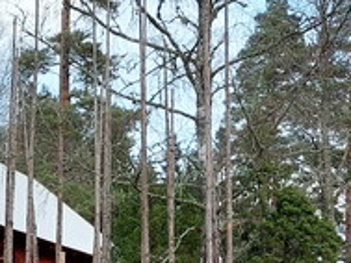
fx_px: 1289
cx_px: -119
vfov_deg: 11.4
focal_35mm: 127
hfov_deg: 14.8
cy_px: 328
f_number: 1.8
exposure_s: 1/125
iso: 25
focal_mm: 5.23
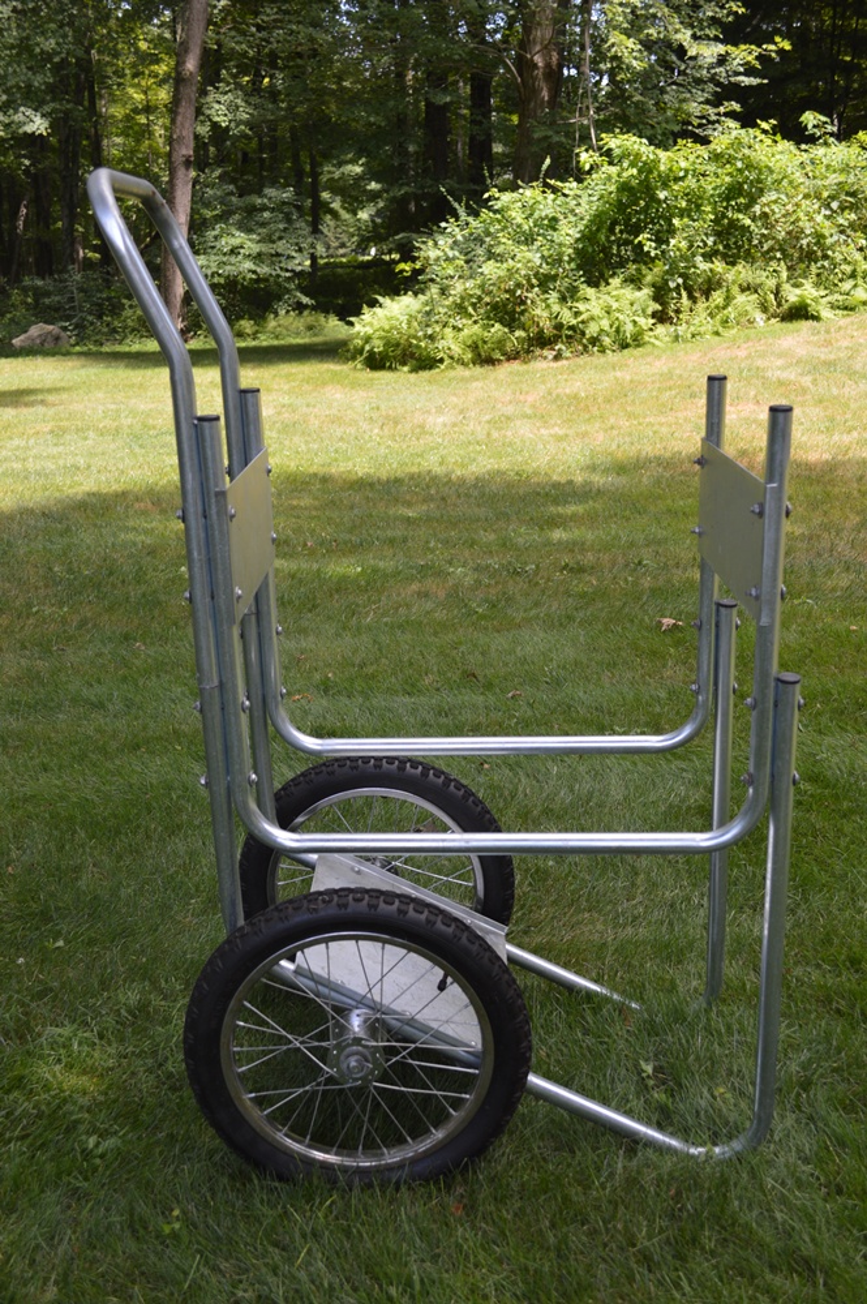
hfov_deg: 36.8
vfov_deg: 53.2
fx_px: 1303
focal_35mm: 36
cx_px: 434
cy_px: 652
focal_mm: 24
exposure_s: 1/125
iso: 250
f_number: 5.6
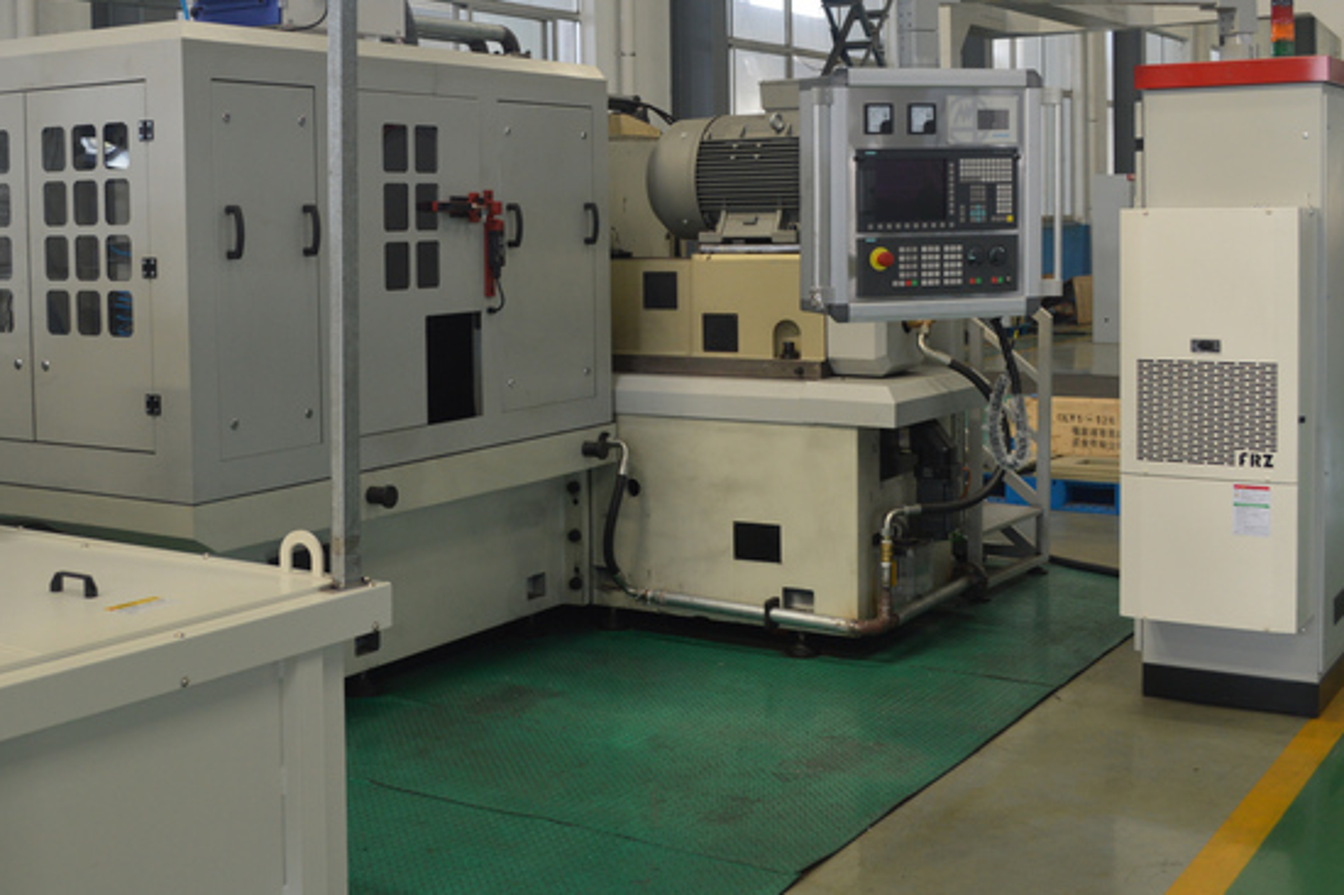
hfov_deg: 41.0
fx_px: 1791
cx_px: 545
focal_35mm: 48
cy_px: 281
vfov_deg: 27.8
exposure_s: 1/80
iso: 400
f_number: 4.5
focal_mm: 22
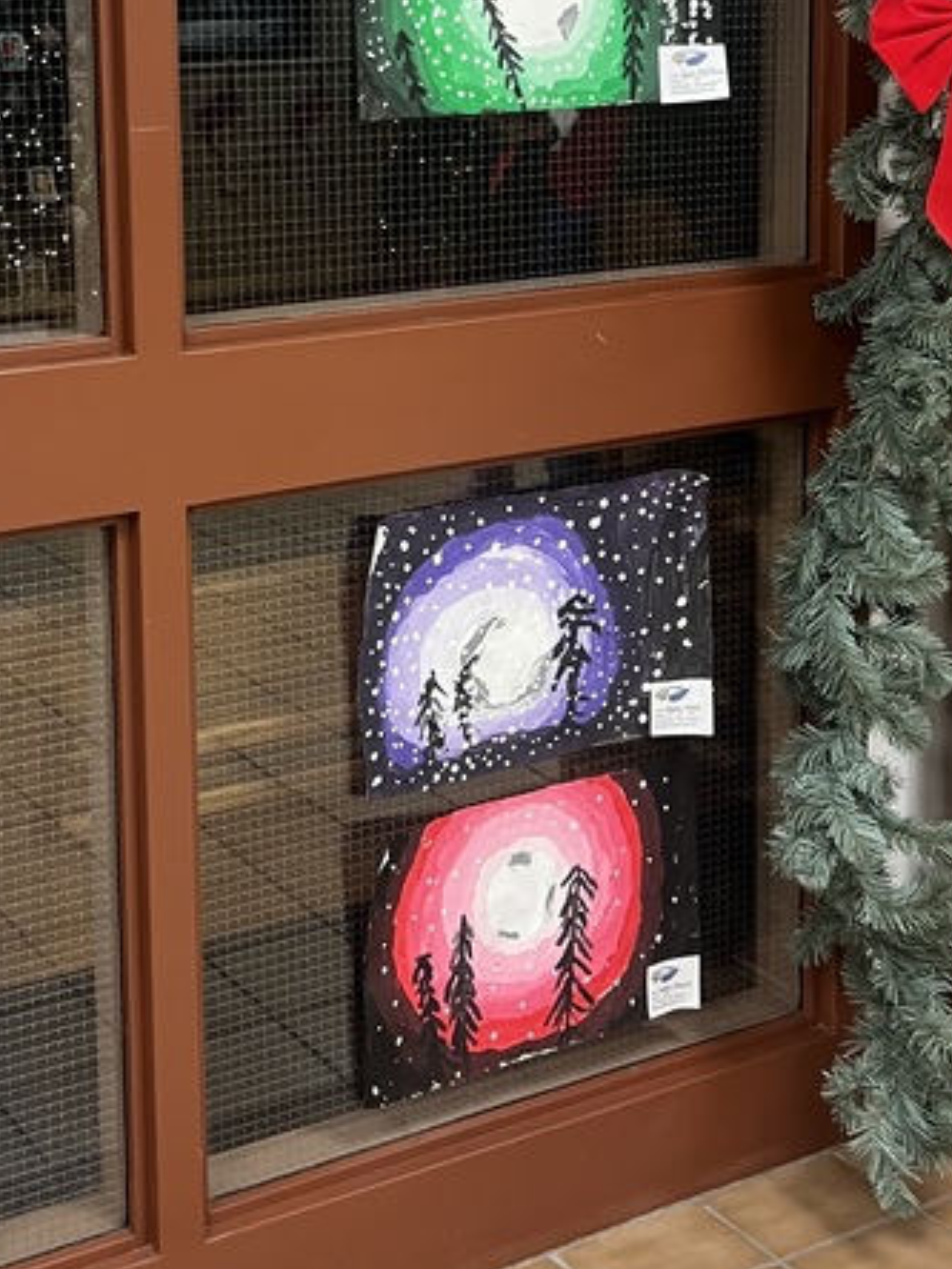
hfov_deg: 24.3
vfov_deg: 31.4
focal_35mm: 60
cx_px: 306
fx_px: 2200
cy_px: 269
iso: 200
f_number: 1.5
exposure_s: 1/60
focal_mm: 5.7
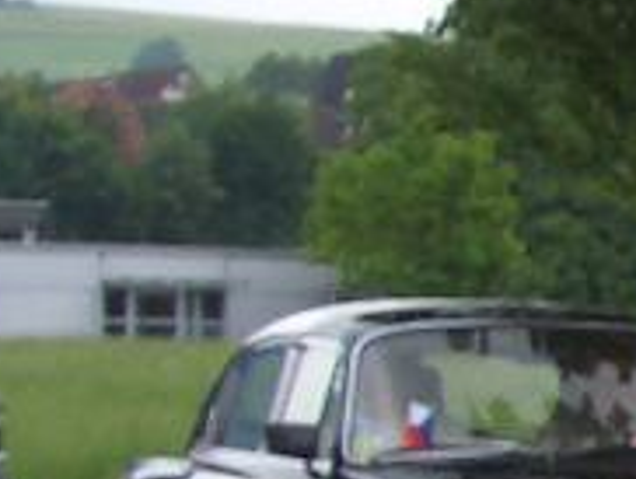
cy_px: 783
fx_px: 4526
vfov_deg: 6.0
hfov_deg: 7.5
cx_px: 1566
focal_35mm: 246
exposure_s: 1/200
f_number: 4.3
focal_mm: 5.8
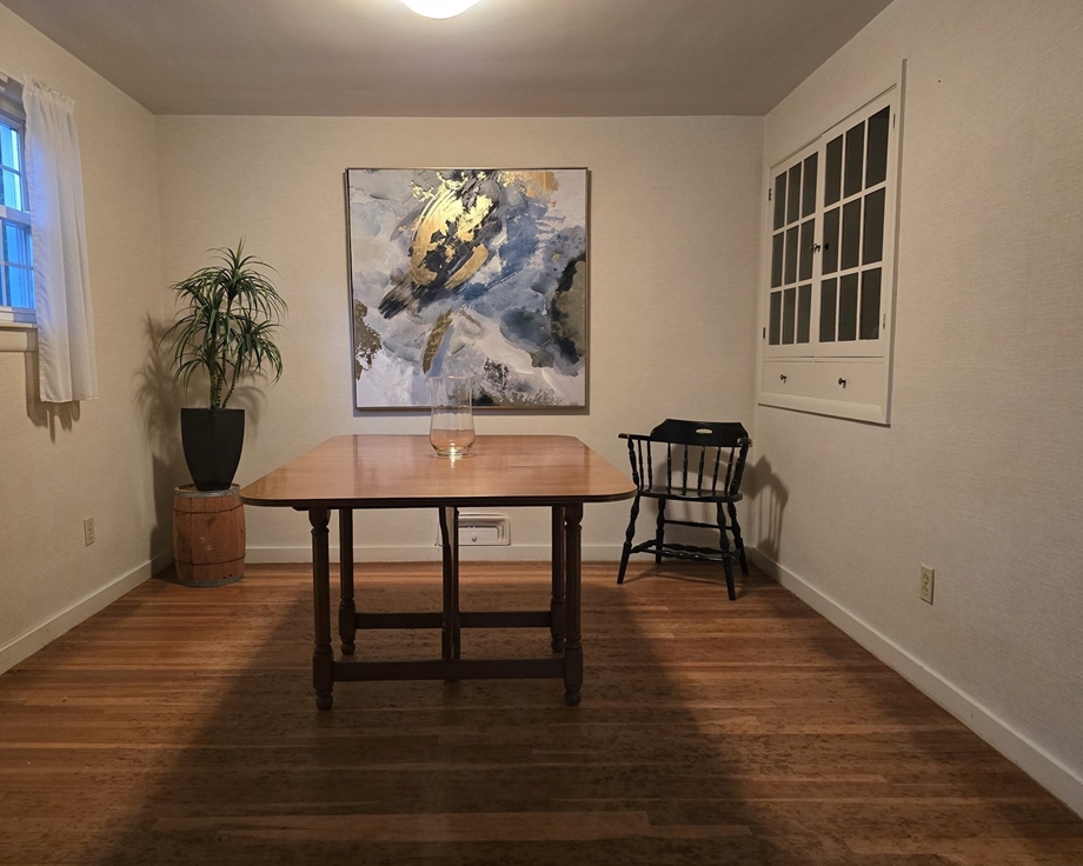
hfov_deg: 68.0
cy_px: 429
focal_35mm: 25
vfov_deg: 56.8
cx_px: 492
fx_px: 801
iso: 800
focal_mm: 6.3
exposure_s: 1/60
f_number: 1.7
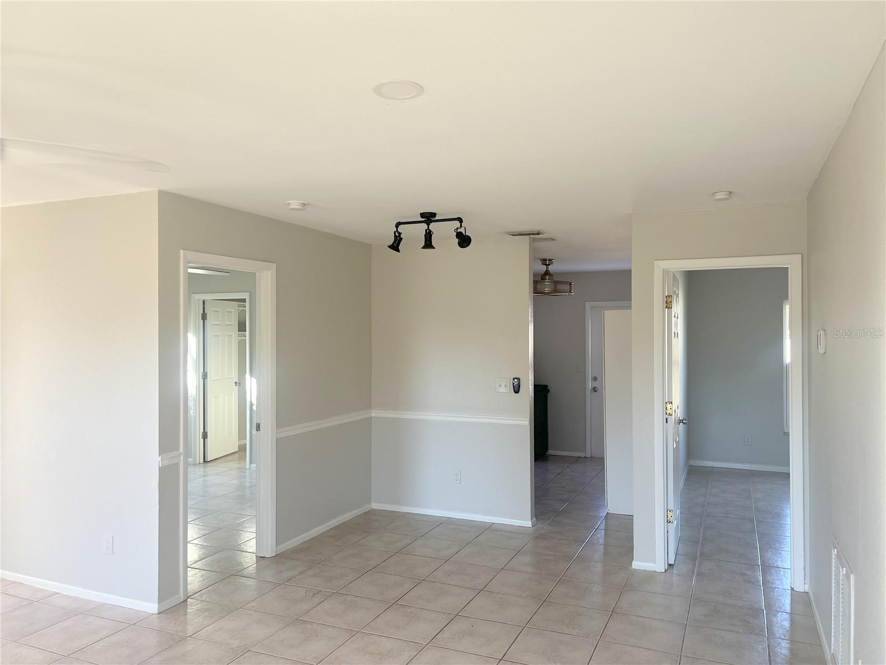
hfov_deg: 67.3
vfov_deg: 53.1
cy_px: 332
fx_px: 665
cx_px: 443
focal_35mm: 26
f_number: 1.5
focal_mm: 5.7
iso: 125
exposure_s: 1/121
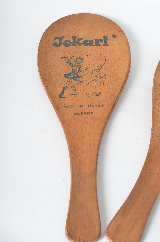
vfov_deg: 27.0
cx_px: 80
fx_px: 502
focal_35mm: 75
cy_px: 121
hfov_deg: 18.1
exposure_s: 1/160
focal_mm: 50
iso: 100
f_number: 10
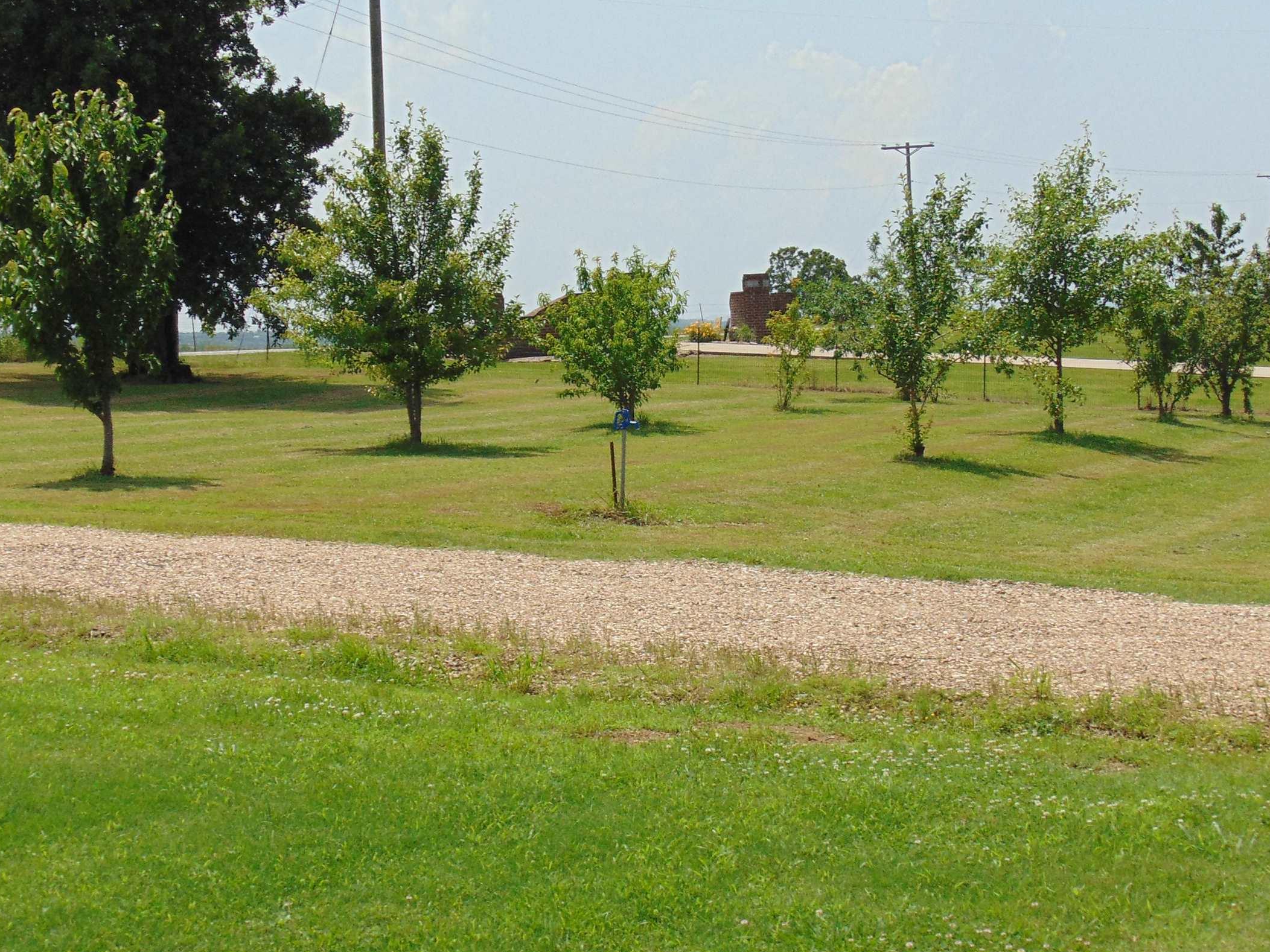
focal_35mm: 73
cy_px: 536
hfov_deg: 26.7
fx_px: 2678
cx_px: 651
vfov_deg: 20.2
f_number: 9
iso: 80
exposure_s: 1/250
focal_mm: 9
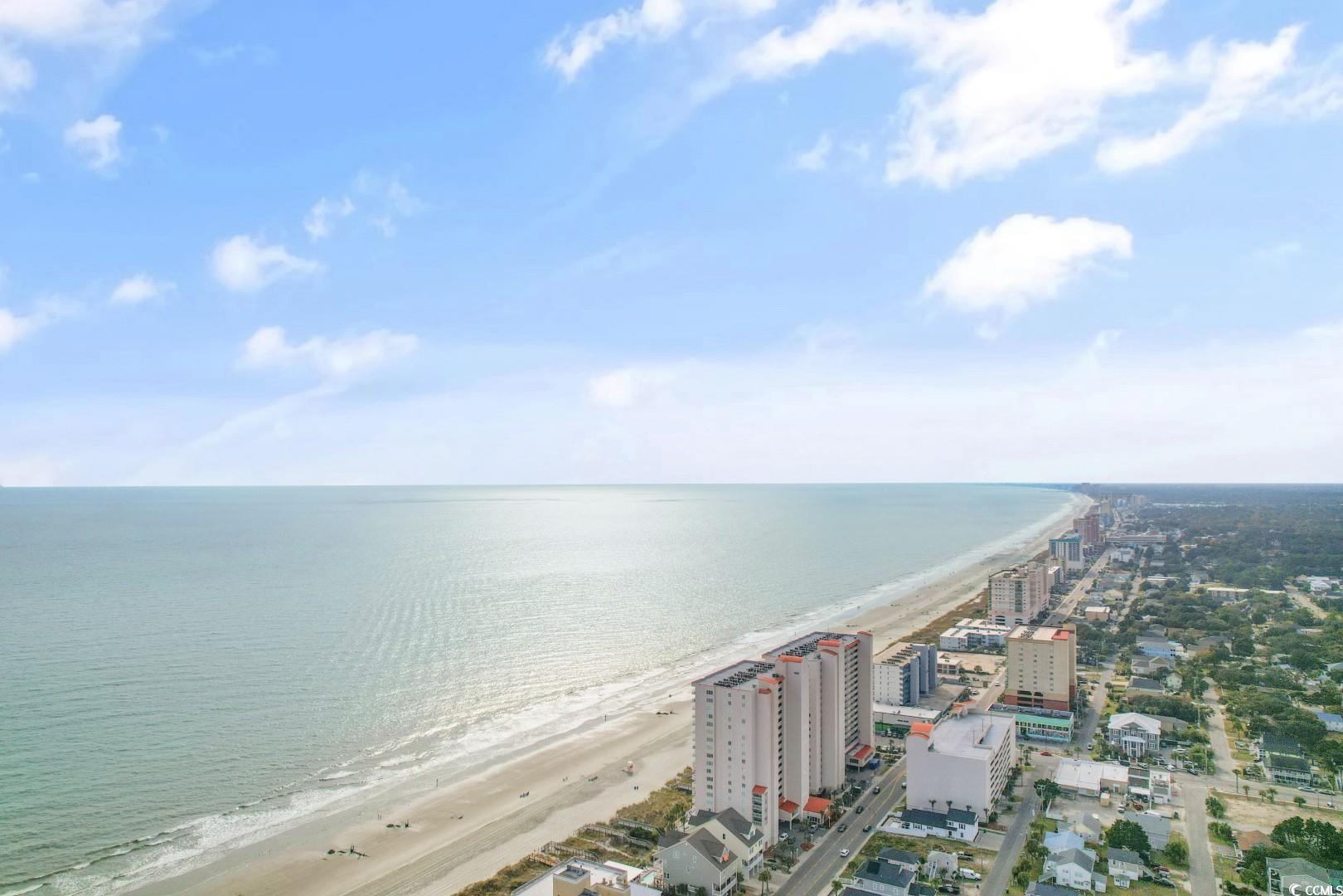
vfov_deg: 57.2
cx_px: 672
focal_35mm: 22
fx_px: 821
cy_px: 448
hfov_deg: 78.6
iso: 120
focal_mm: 8.38
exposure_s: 1/1000
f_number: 2.8
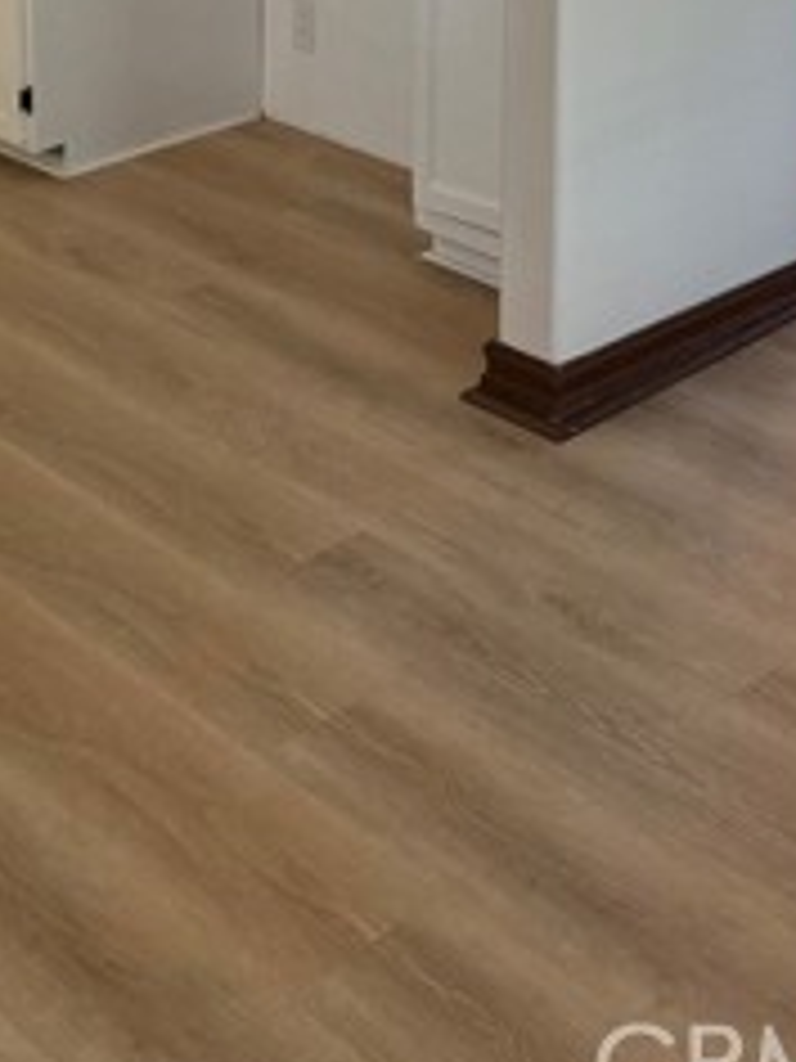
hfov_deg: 22.4
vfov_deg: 25.7
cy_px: -310
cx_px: 567
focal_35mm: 65
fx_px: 1993
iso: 200
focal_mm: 6.76
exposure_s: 1/178
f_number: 1.78
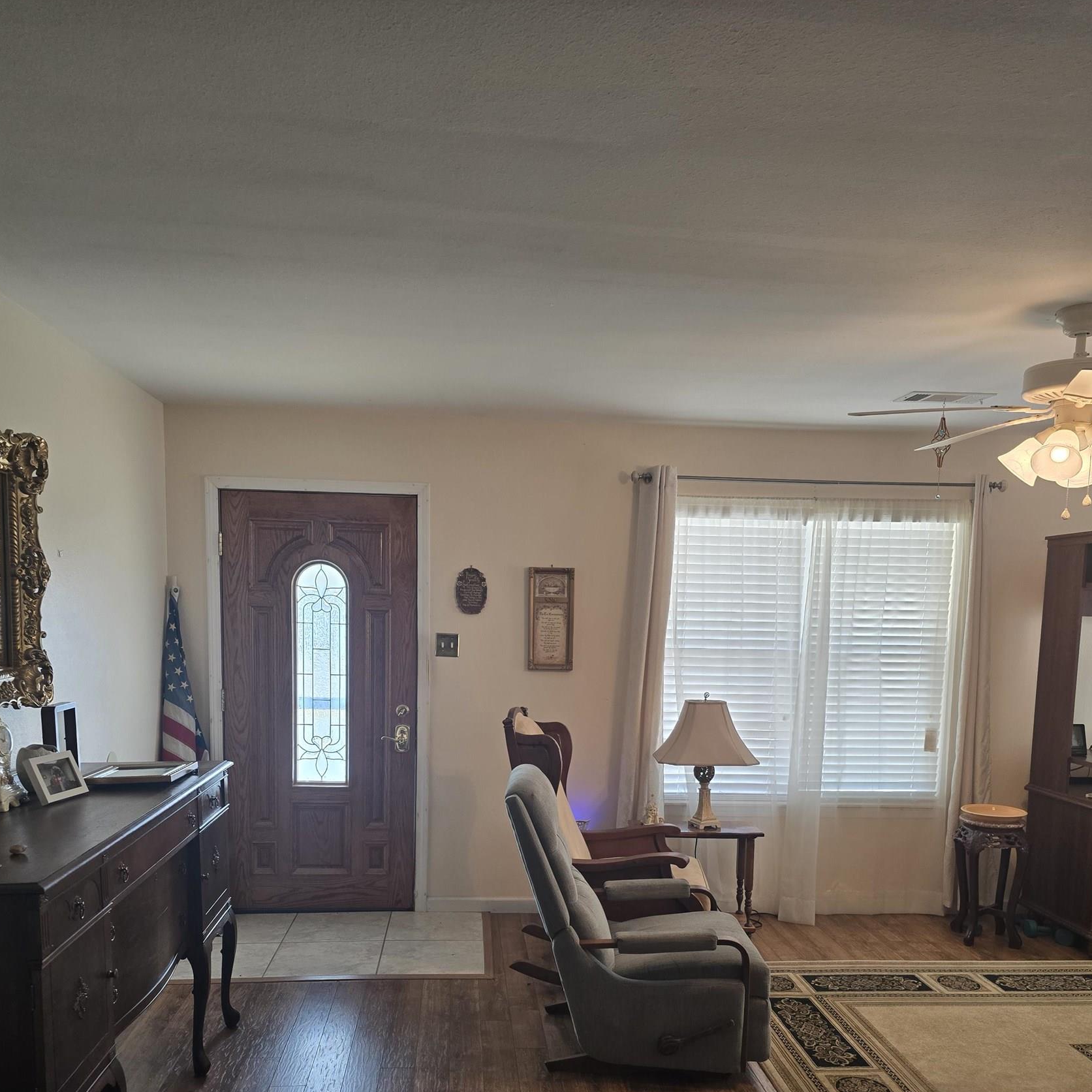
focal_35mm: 28
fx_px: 999
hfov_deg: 57.3
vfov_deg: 56.0
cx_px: 544
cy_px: 733
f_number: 1.7
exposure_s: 1/120
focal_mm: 6.3
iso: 200
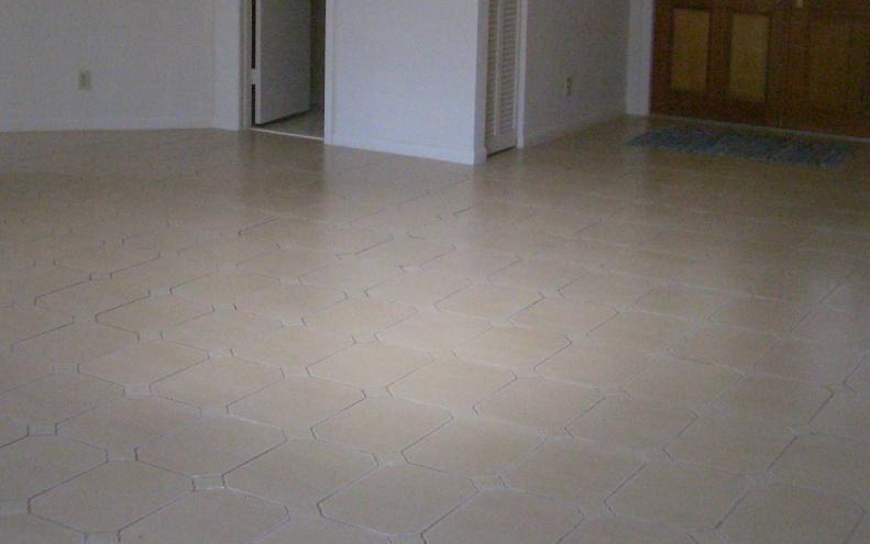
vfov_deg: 21.4
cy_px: 110
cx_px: 422
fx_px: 1423
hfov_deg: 34.0
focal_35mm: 60
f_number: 2.6
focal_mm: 5.8
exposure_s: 1/60
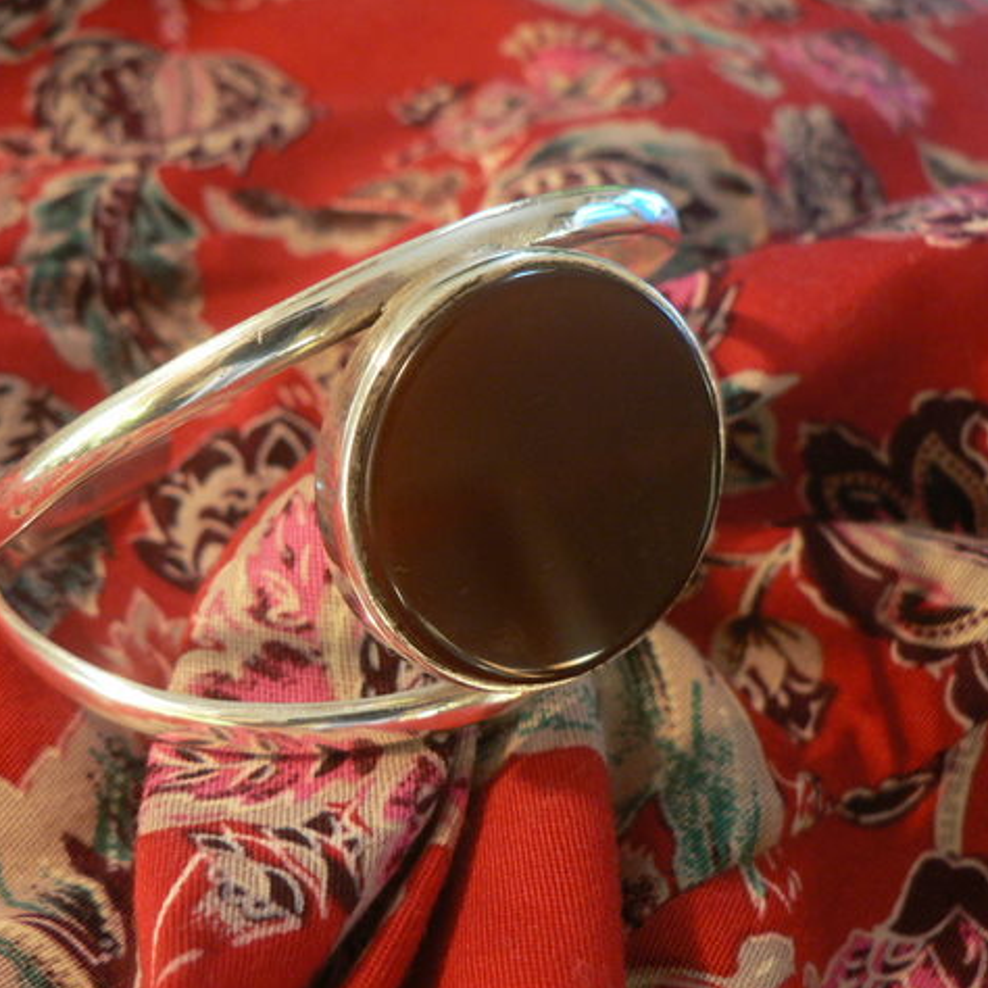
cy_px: 494
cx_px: 388
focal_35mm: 43
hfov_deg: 39.0
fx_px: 1389
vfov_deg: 39.2
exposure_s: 1/30
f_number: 2.8
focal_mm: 6
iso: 200
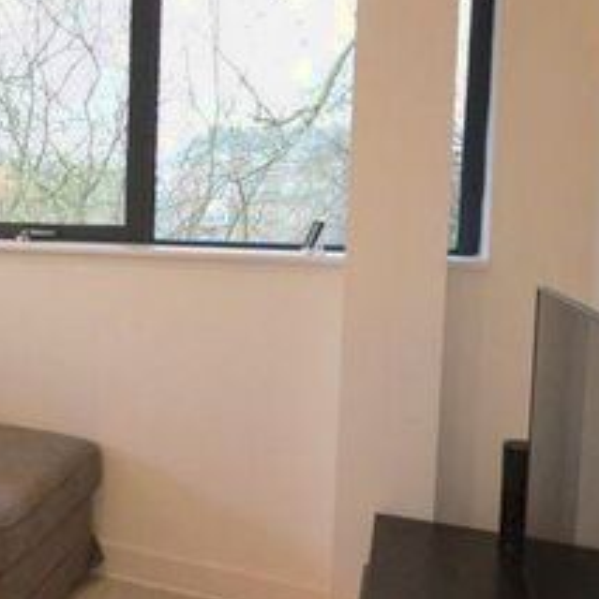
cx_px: -8
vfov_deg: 39.8
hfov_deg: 35.9
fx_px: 822
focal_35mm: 42
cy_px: 235
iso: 5600
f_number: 4
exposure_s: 1/100
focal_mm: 10
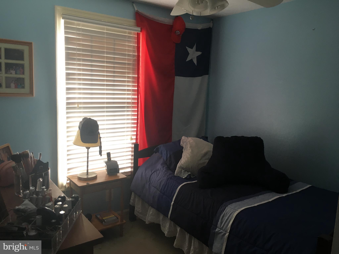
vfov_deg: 48.2
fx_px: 284
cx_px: 170
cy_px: 127
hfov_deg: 61.7
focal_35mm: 29
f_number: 2.2
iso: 32
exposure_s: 1/30
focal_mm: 4.15
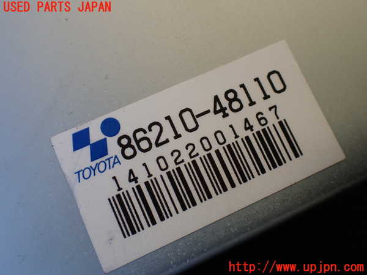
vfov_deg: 46.8
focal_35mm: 30
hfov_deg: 60.0
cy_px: 138
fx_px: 318
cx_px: 184
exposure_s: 1/125
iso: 125
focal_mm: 5.4
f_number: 2.3
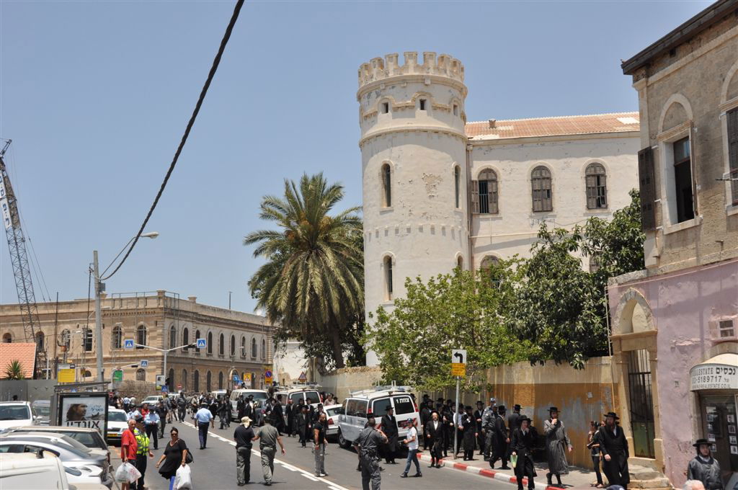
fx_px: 952
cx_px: 369
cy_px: 245
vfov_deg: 28.9
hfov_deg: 42.4
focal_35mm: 46
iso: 400
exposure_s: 1/1600
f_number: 9
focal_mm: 31
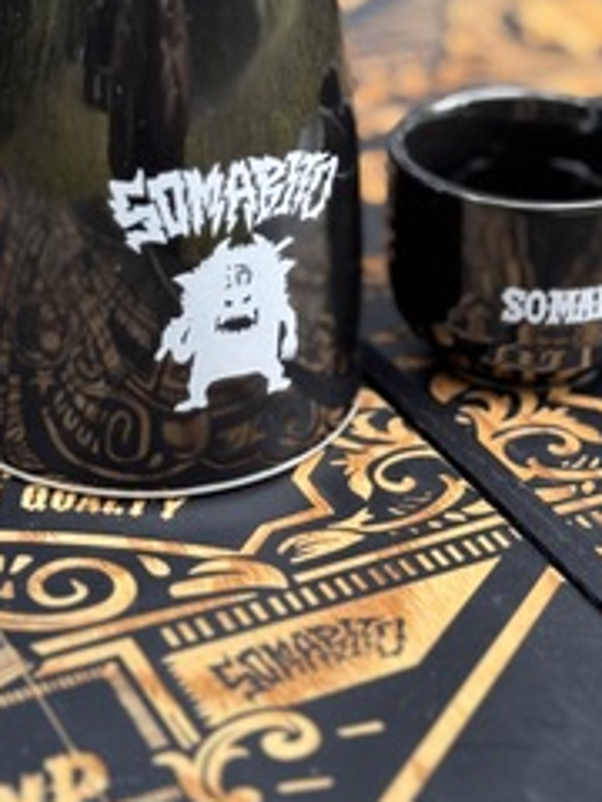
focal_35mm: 96
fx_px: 2226
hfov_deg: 15.3
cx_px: 458
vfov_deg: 20.0
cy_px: 43
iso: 125
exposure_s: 1/60
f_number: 1.78
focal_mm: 6.76
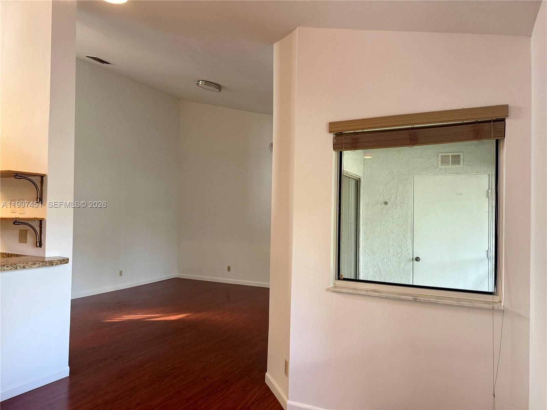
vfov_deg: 56.8
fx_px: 379
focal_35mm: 24
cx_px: 274
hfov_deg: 71.6
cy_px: 205
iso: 200
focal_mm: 6.76
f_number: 1.78
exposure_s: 1/120
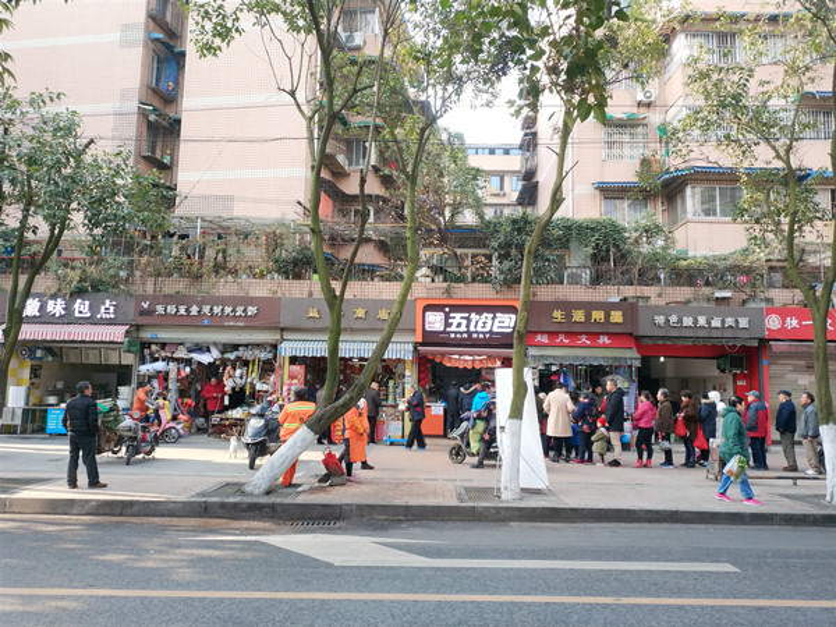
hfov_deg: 56.8
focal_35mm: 32
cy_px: 314
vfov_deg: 44.2
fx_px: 773
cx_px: 418
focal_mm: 4.5
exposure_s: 1/139
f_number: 2
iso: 170
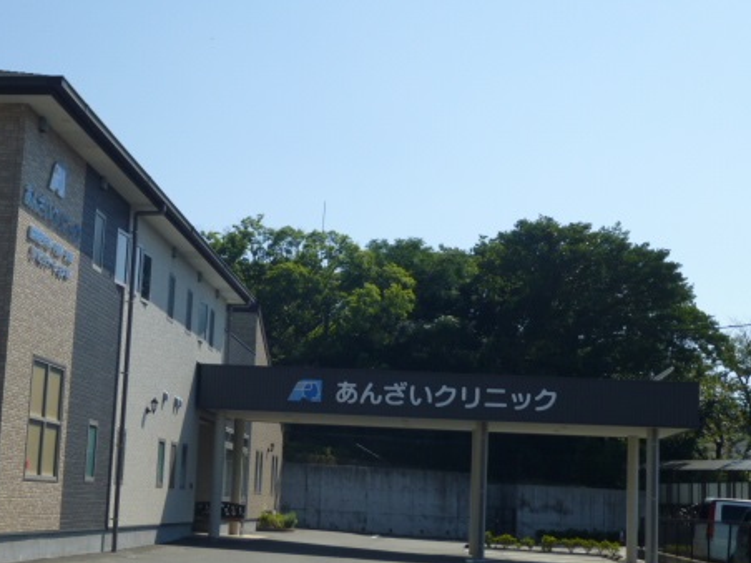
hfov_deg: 33.0
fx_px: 1258
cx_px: 272
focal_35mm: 58
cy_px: 289
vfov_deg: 25.2
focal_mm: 7.4
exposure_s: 1/160
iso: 100
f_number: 10
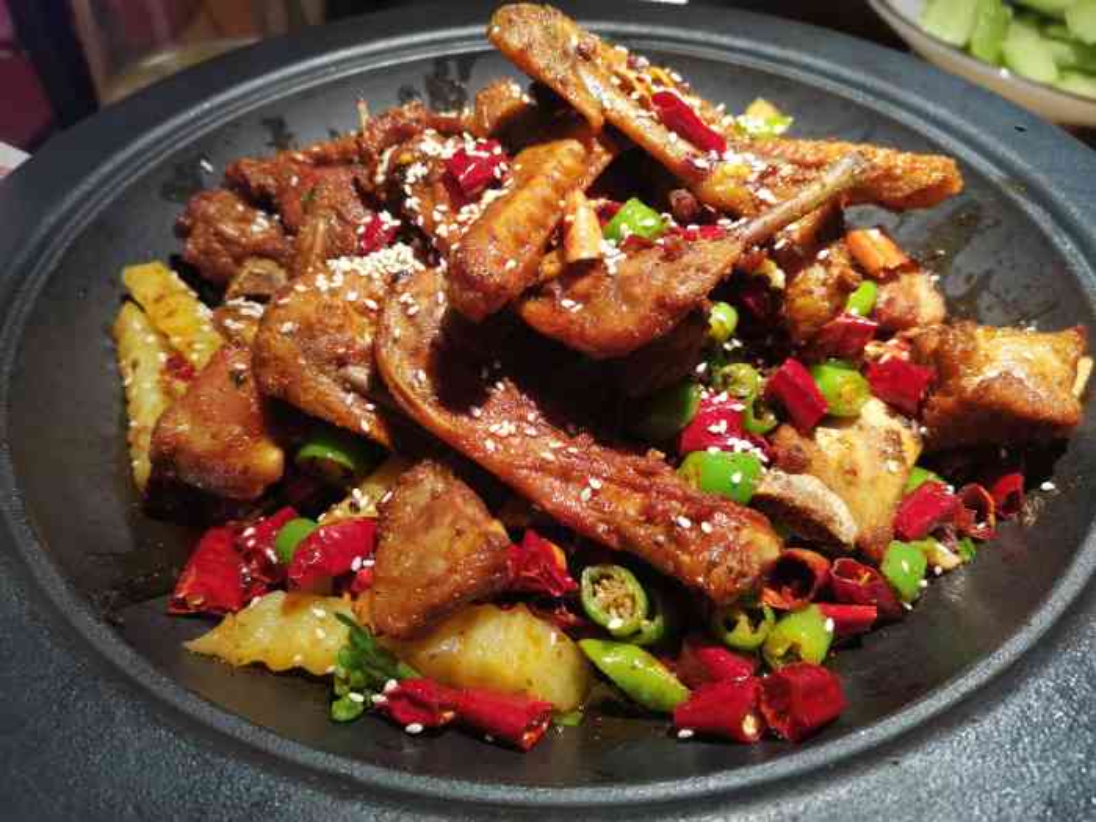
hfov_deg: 67.3
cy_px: 411
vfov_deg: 53.1
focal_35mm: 26
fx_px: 823
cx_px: 548
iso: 320
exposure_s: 1/100
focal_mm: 4.75
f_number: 1.8
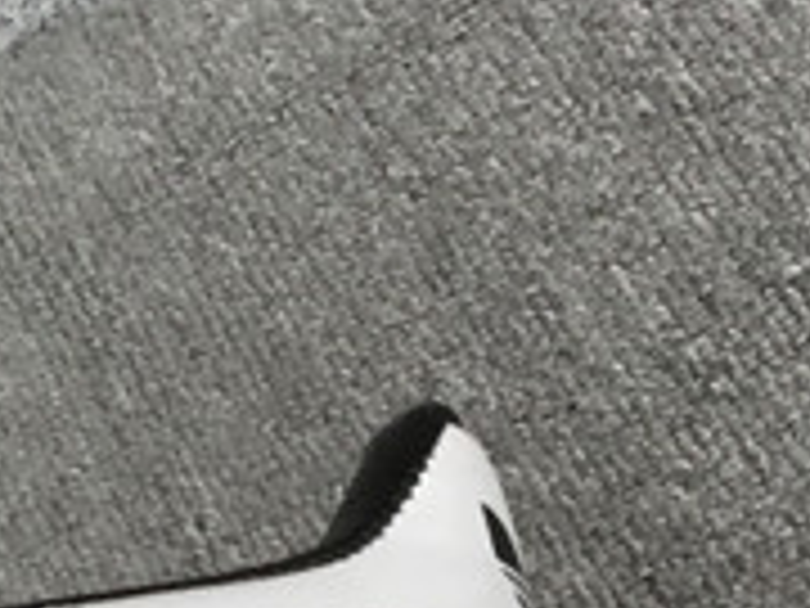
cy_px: 601
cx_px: -526
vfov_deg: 9.5
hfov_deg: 12.0
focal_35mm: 155
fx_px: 3627
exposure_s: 1/33
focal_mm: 3.3
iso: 40
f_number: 2.4
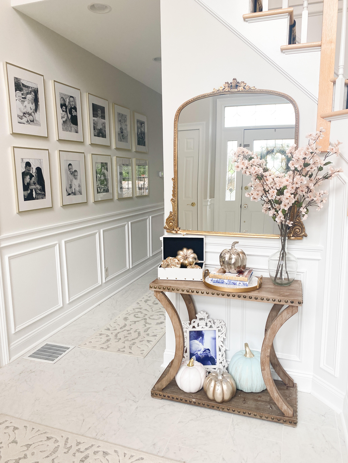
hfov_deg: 53.1
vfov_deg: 67.3
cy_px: 232
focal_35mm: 26
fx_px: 349
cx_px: 174
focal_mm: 4.25
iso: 50
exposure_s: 1/120
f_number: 1.8
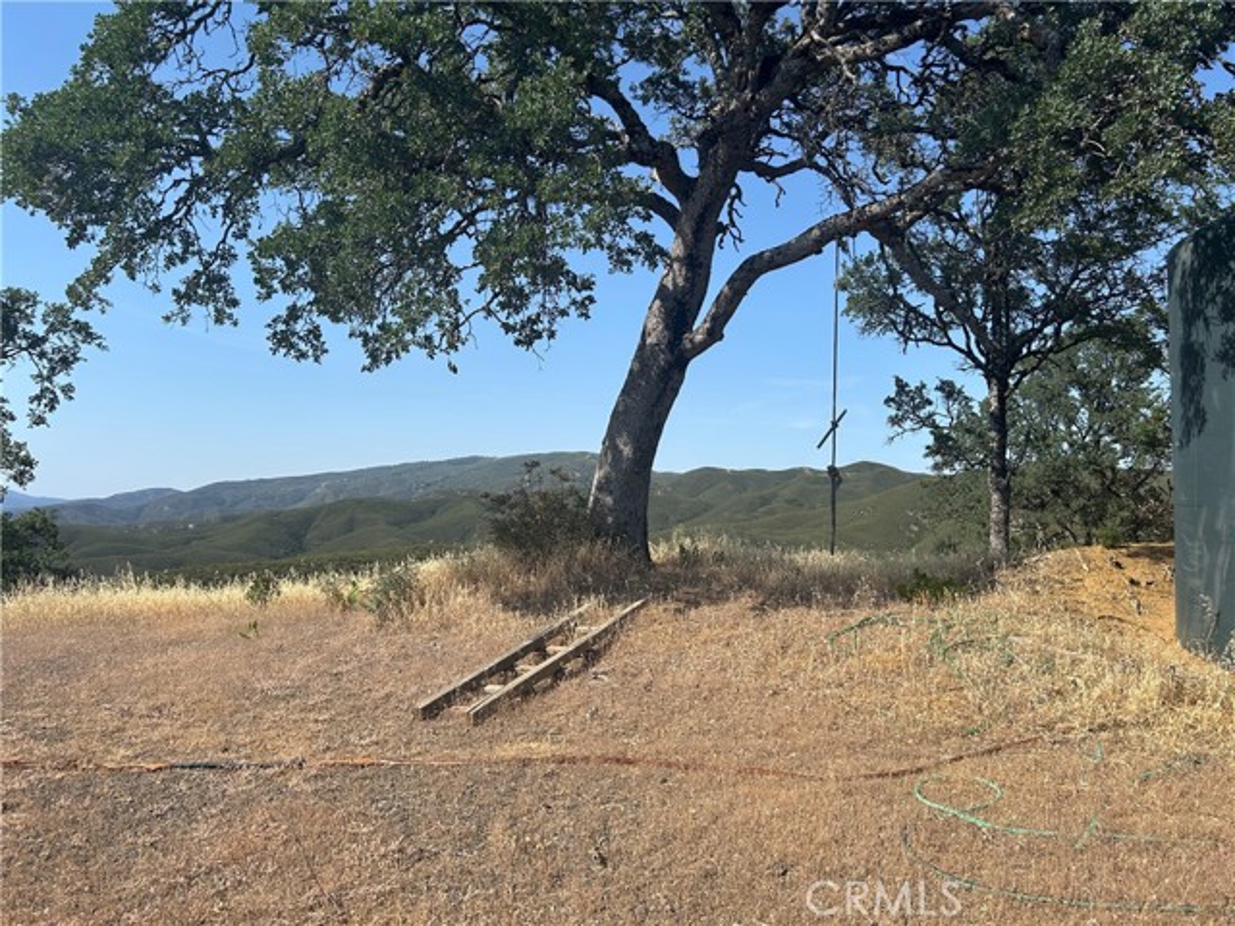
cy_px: 463
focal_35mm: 26
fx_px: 928
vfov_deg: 53.1
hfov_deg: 67.3
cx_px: 618
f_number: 1.5
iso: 50
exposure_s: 1/3968
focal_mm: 5.7
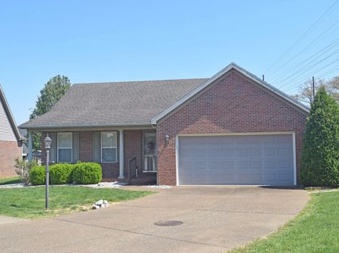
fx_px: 391
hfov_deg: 46.8
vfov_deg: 35.9
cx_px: 175
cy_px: 126
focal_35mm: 40
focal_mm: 24
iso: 200
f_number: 9
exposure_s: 1/320
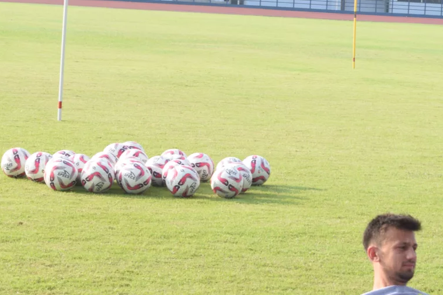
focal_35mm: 167
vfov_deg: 8.2
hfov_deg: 12.2
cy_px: 182
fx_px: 2055
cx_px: 435
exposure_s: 1/200
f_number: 9
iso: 400
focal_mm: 55
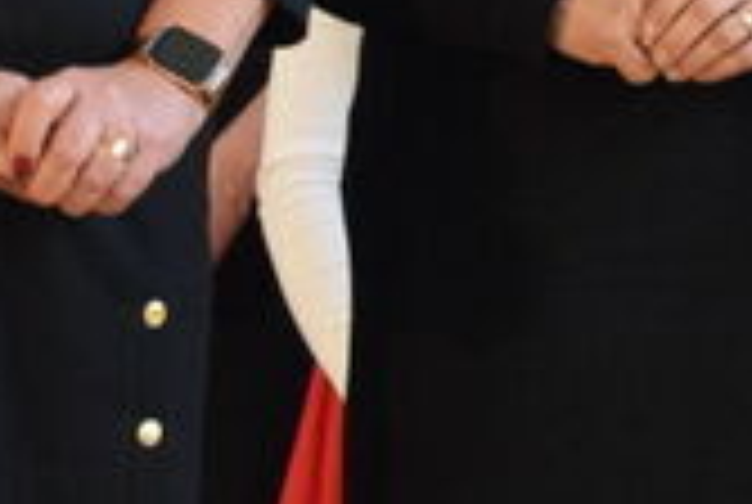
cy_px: -180
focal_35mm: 460
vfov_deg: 3.0
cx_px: 1698
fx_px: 9626
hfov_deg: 4.4
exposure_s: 1/60
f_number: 5
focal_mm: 50
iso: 2500
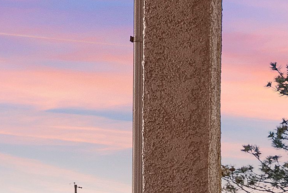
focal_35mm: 96
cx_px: 713
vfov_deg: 13.7
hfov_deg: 13.9
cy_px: 257
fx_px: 769
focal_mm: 17
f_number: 8
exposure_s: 1
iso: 1600
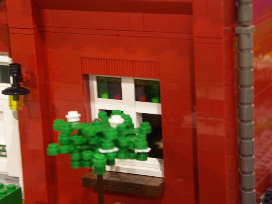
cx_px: 136
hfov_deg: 15.5
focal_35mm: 127
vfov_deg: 11.7
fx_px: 998
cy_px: 102
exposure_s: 1/4
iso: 200
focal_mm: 32.32
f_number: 3.2
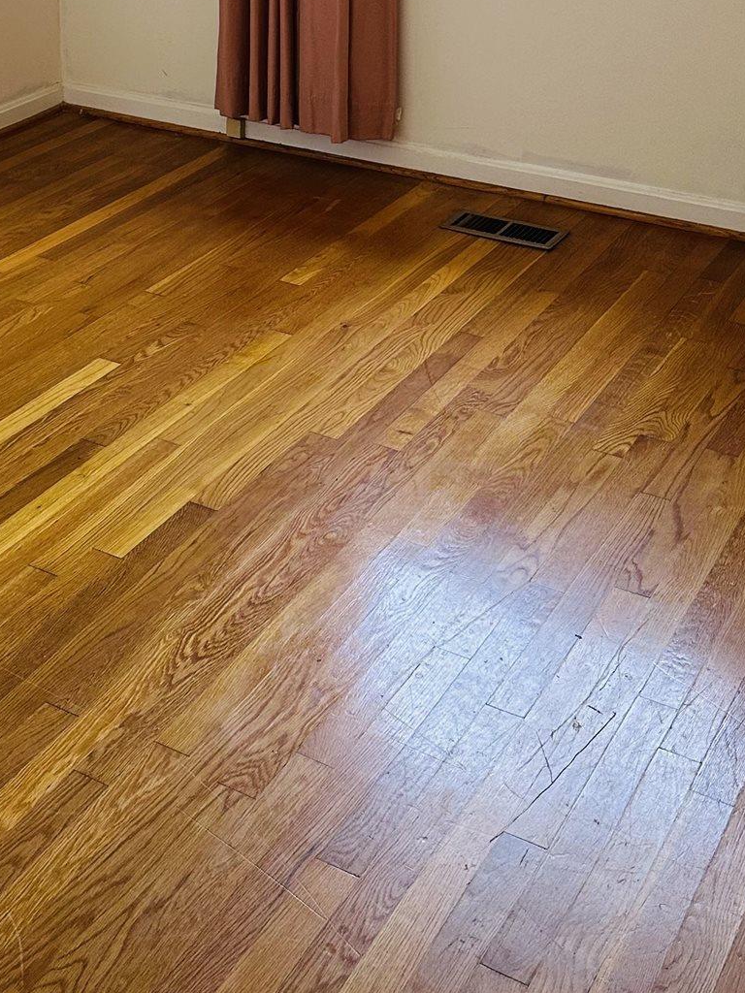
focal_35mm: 54
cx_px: 243
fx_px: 1550
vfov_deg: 33.0
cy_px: 32
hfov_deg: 26.9
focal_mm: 6.86
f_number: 1.78
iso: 200
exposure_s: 1/120
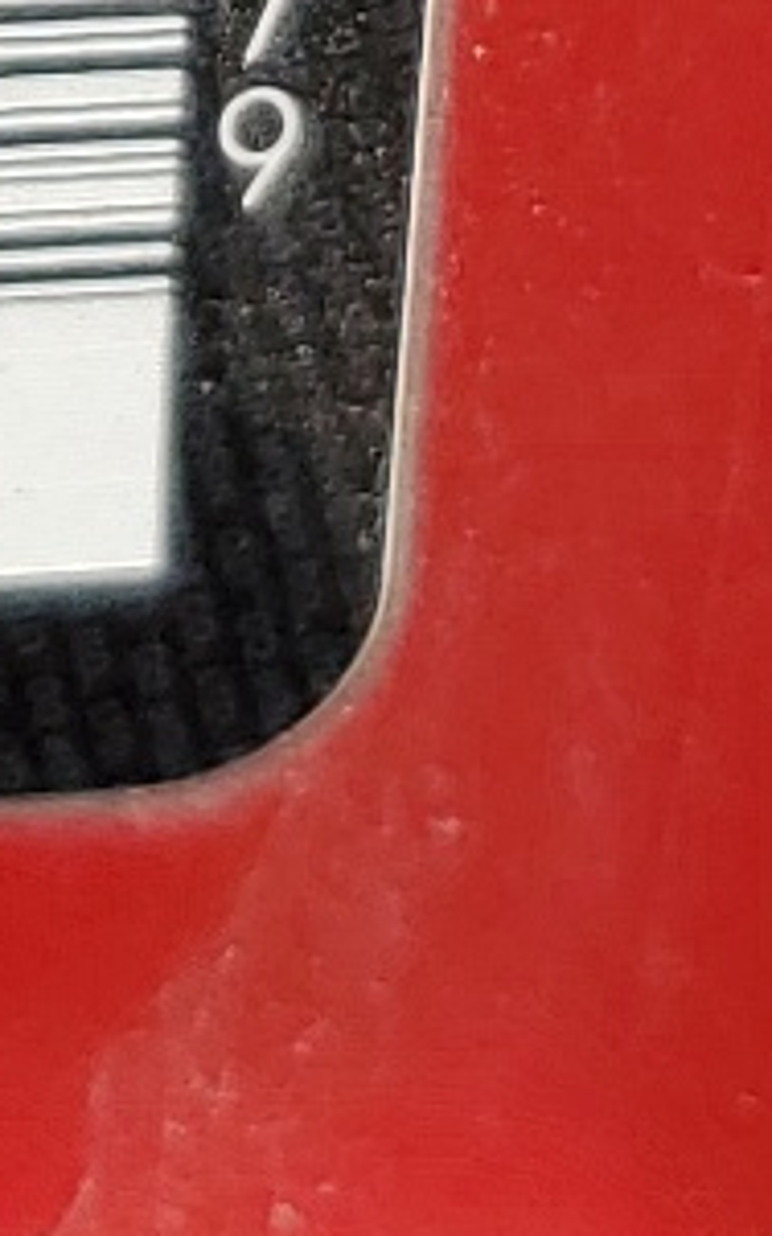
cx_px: -719
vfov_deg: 10.2
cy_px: -877
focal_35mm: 195
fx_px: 6567
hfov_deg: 6.5
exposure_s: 1/3333
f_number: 1.5
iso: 50
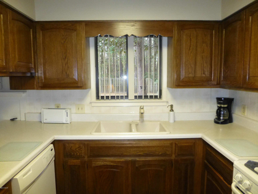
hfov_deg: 71.6
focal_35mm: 24
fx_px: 179
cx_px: 129
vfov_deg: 56.8
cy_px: 97
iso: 800
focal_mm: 4.3
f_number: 3.3
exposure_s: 1/60
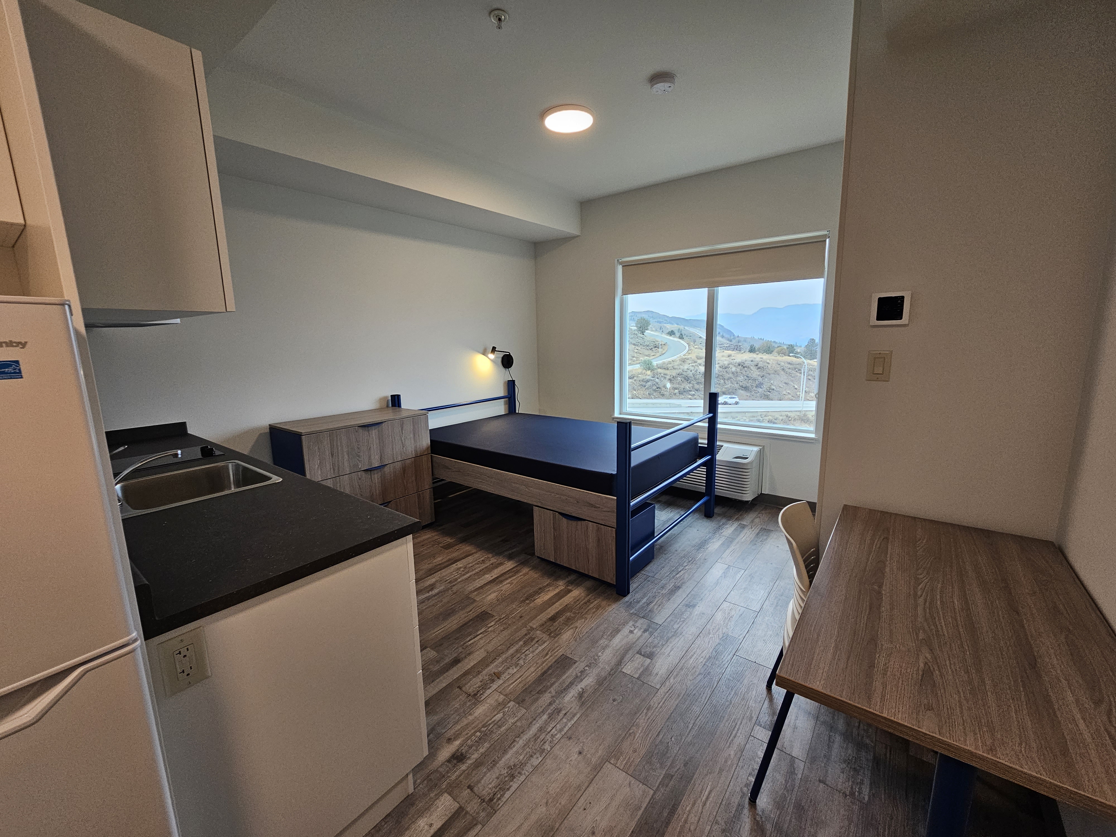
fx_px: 419
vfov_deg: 89.9
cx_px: 558
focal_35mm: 13
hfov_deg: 106.2
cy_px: 418
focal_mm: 2.2
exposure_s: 1/60
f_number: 2.2
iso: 80
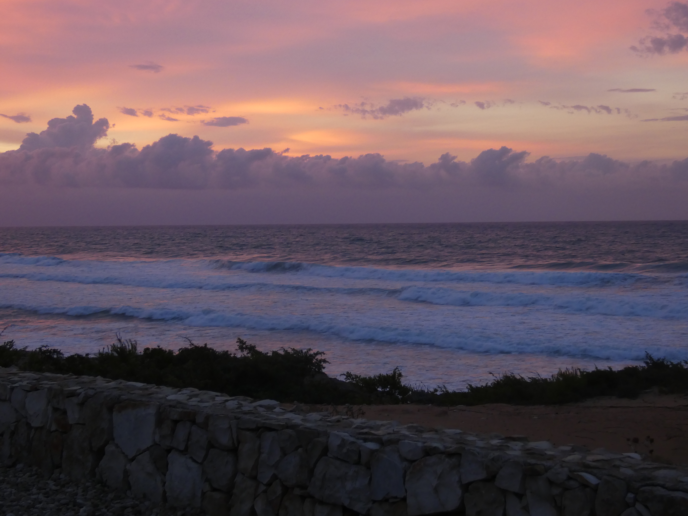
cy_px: 258
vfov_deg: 27.5
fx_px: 1053
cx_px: 344
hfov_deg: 36.2
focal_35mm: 53
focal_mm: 9.5
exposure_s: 1/20
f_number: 3.9
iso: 200
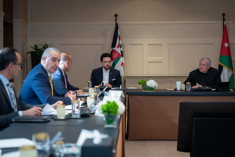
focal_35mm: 70
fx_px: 457
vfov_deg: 19.5
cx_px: 118
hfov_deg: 28.8
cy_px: 78
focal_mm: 70
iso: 3200
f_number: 2.8
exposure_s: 1/250
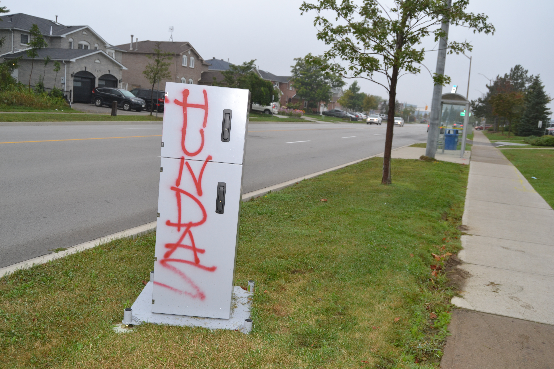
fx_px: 508
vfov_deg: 40.0
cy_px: 184
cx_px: 277
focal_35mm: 33
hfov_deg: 57.2
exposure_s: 1/100
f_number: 5
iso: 400
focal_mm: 22
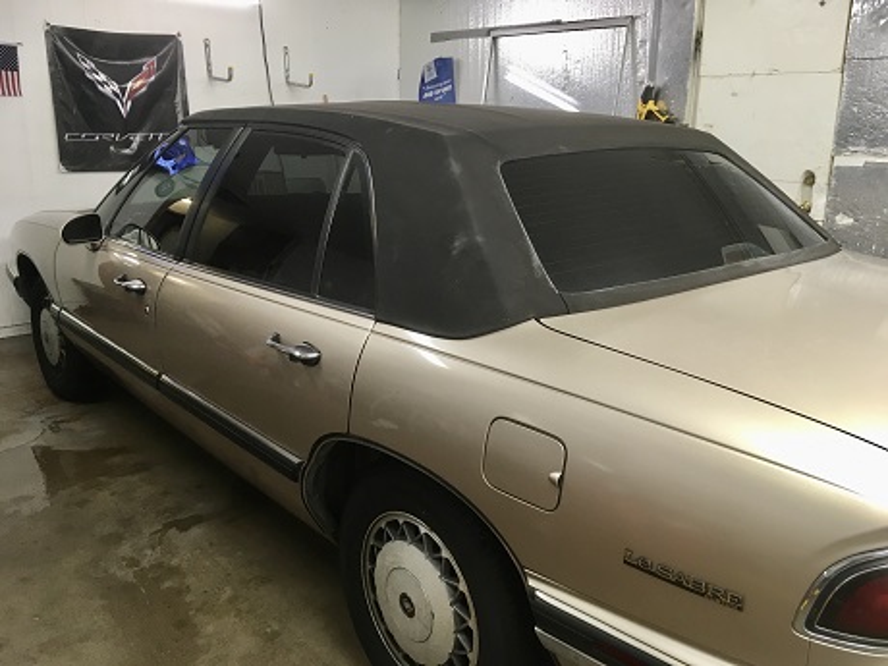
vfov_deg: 48.2
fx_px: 744
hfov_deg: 61.7
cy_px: 333
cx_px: 444
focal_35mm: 29
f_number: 2.2
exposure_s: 1/30
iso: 80
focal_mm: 4.15
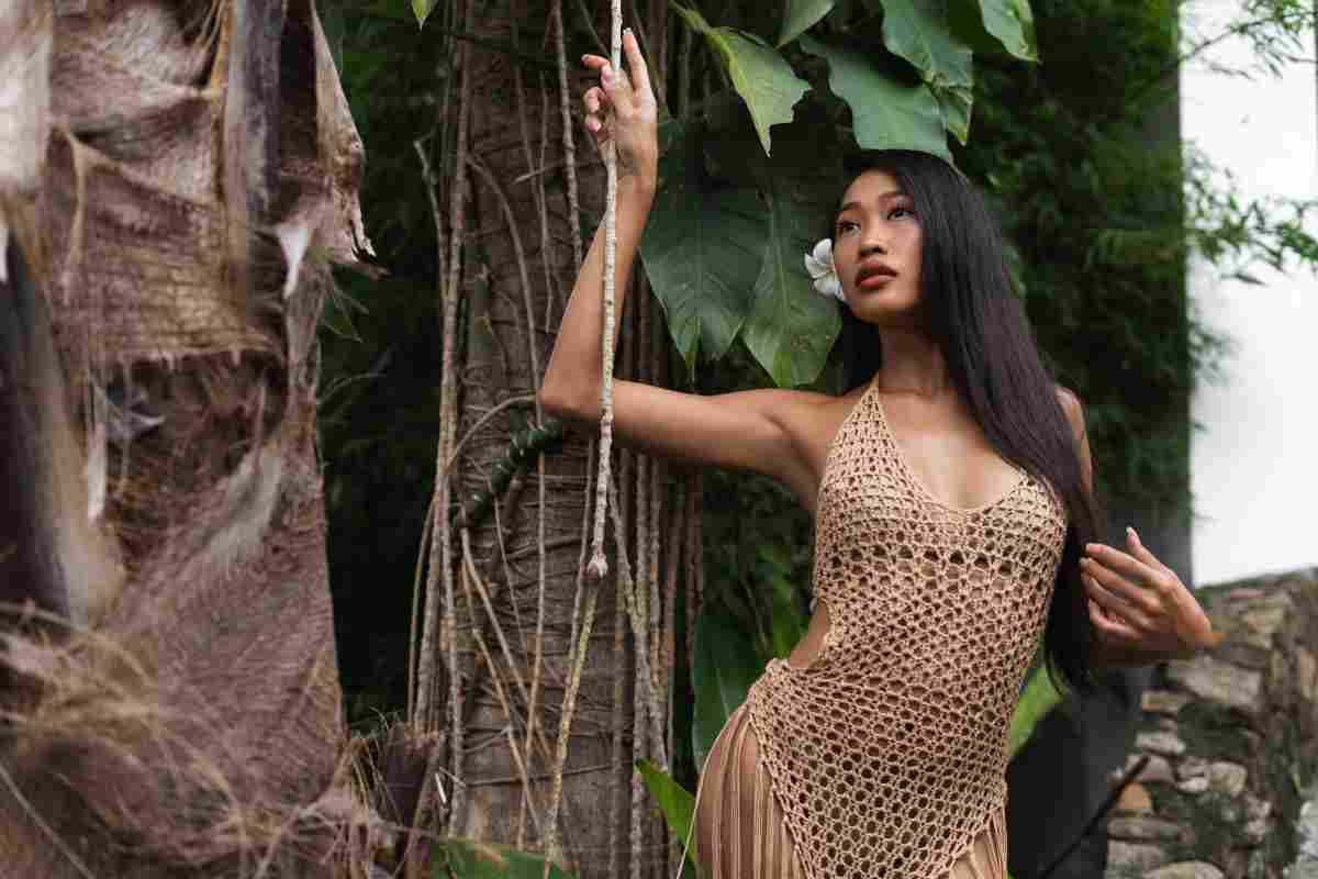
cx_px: 659
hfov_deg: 39.6
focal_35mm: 50
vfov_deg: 27.0
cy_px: 440
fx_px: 1830
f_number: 2.5
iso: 100
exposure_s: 1/400
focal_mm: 50
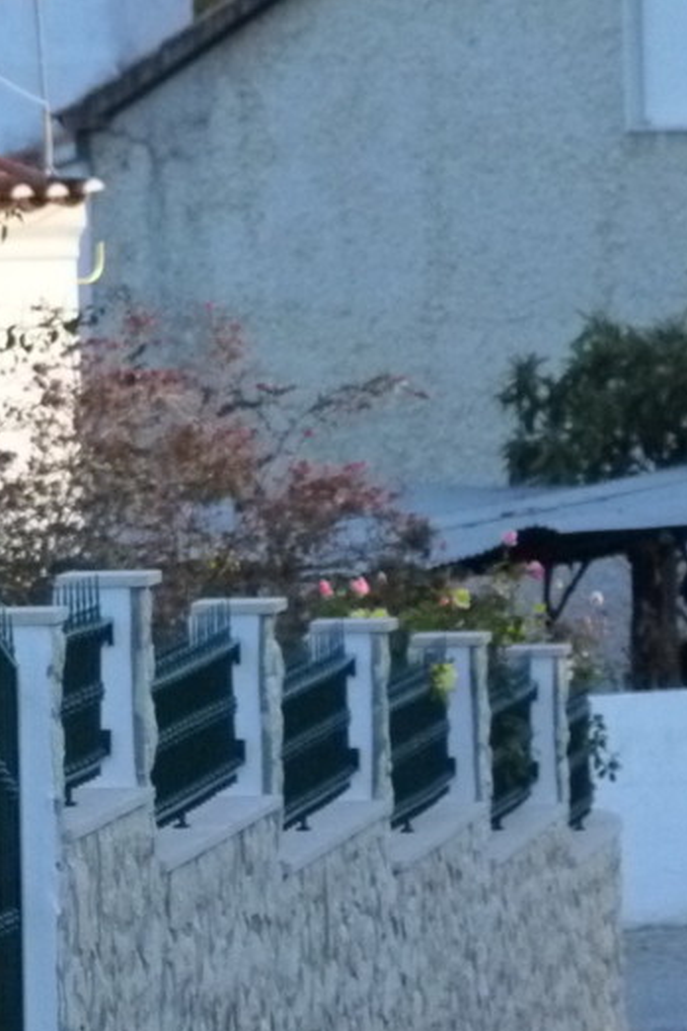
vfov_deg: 3.5
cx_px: -565
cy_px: 901
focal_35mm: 582
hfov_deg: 2.4
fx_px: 16658
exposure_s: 1/400
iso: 500
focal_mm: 40.5
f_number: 3.7
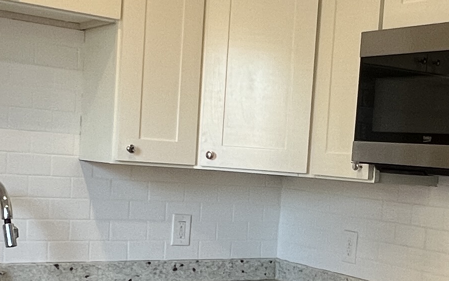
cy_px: 234
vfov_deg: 20.7
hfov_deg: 32.6
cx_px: 310
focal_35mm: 62
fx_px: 759
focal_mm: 1.57
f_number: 1.8
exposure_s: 1/120
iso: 250
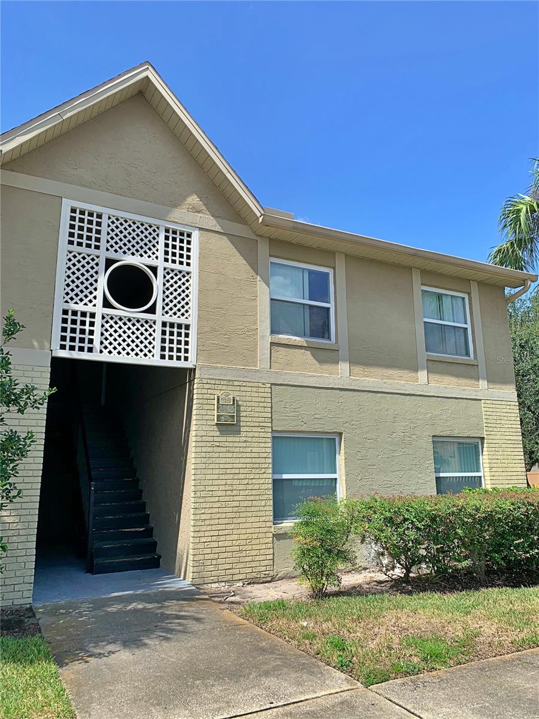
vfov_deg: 67.3
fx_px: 540
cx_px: 270
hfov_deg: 53.1
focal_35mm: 26
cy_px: 360
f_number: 1.8
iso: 25
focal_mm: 4.25
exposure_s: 1/1845
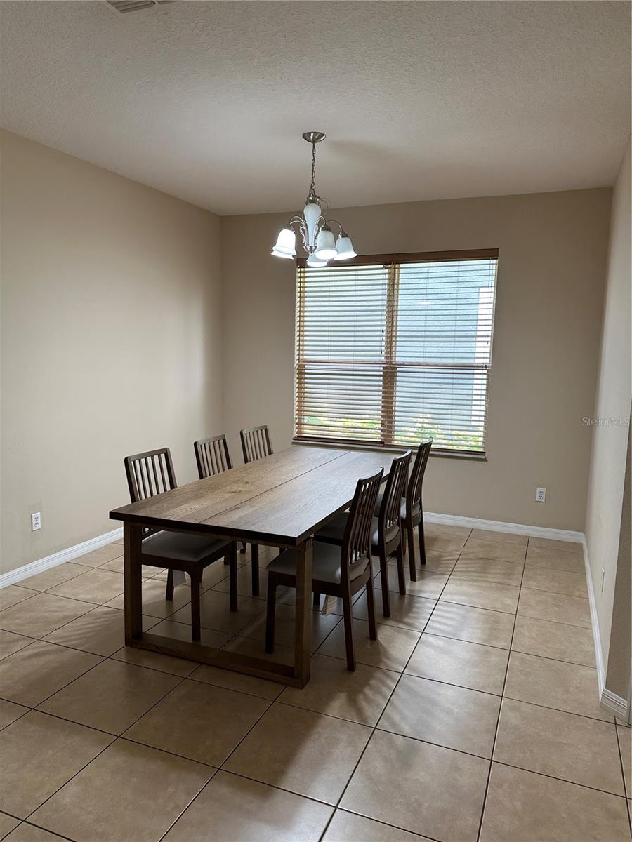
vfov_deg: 71.6
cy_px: 421
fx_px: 584
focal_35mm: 24
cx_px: 316
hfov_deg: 56.8
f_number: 1.78
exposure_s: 1/120
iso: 160
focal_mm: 6.86
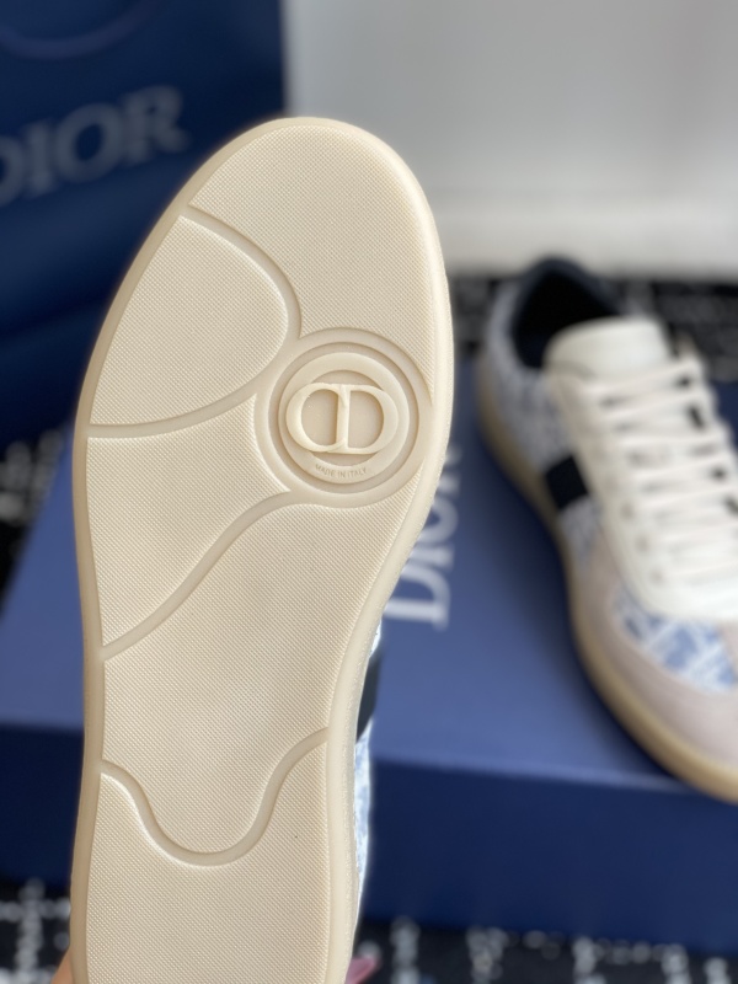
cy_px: 492
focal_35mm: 52
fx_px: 1478
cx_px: 369
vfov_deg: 36.8
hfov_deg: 28.0
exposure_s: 1/122
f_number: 2
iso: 32
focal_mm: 6
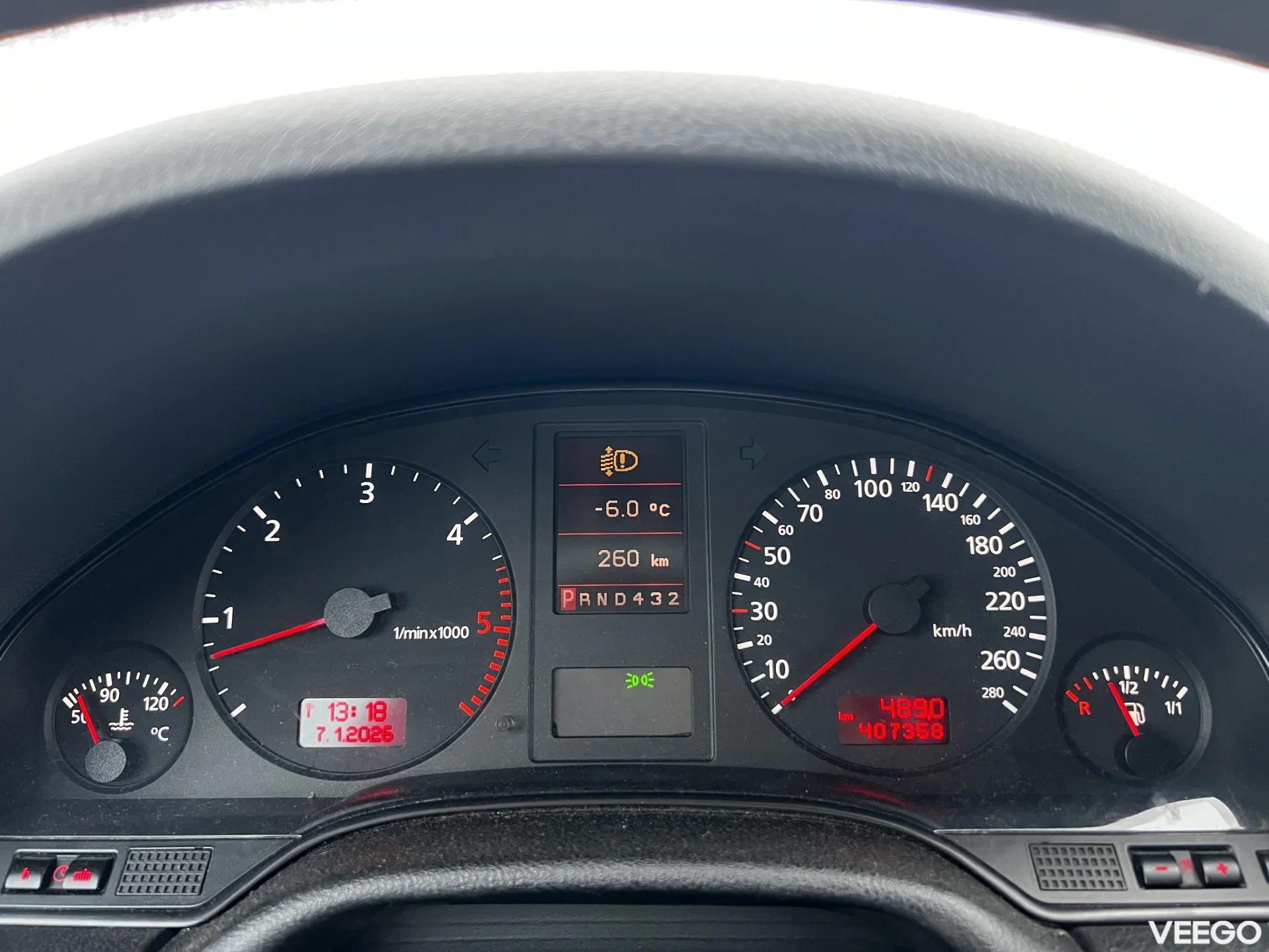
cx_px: 634
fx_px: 953
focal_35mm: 26
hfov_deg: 67.3
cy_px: 476
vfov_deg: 53.1
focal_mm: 5.7
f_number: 1.5
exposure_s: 1/60
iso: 500
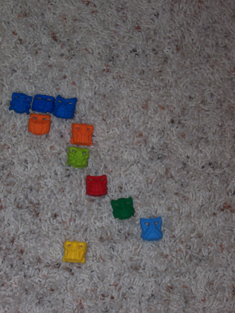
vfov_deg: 17.3
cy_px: 156
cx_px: 118
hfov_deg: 13.0
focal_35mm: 114
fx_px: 1032
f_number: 4.8
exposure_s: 1/90
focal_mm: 17.6
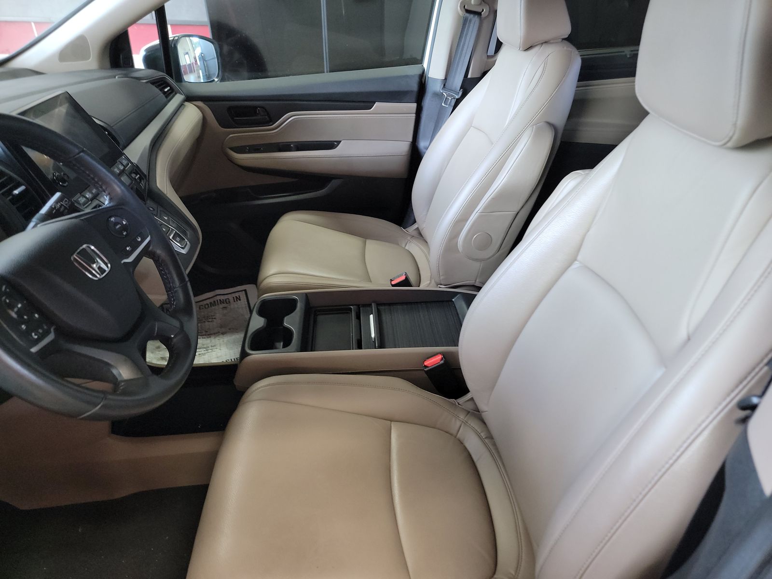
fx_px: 535
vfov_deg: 56.8
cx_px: 386
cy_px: 290
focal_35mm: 24
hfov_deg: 71.6
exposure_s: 1/59
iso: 632
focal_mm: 6.7
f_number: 1.8
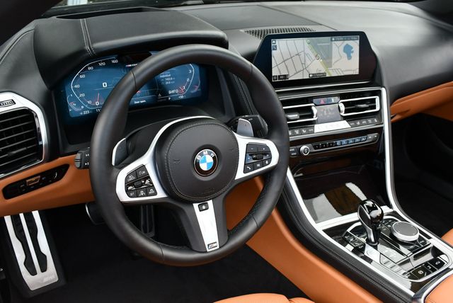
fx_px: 453
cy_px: 152
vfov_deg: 36.9
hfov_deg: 53.1
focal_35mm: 36
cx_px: 226
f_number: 5
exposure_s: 1/250
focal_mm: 18
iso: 400
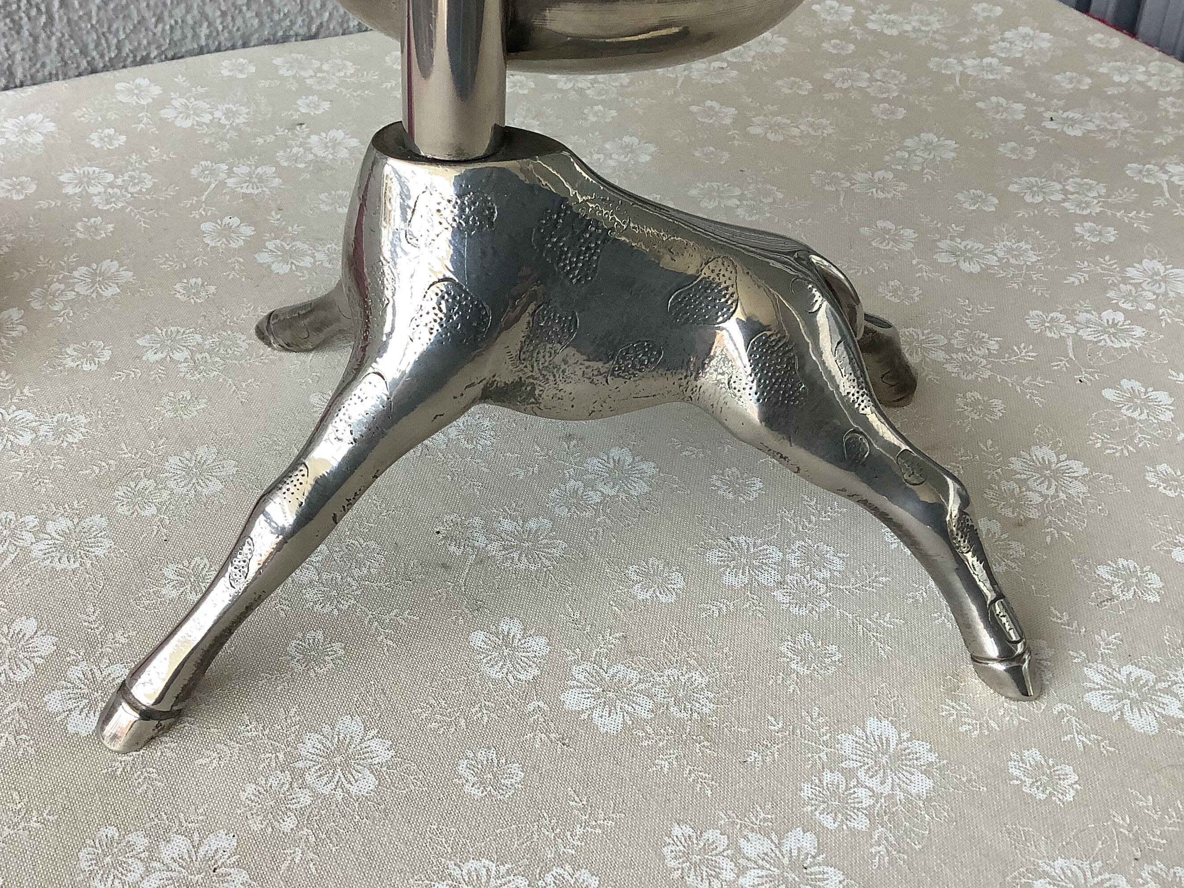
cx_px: 520
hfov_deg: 48.9
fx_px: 1300
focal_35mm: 38
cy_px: 394
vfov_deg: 37.7
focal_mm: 3.3
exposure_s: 1/120
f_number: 2.4
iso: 64
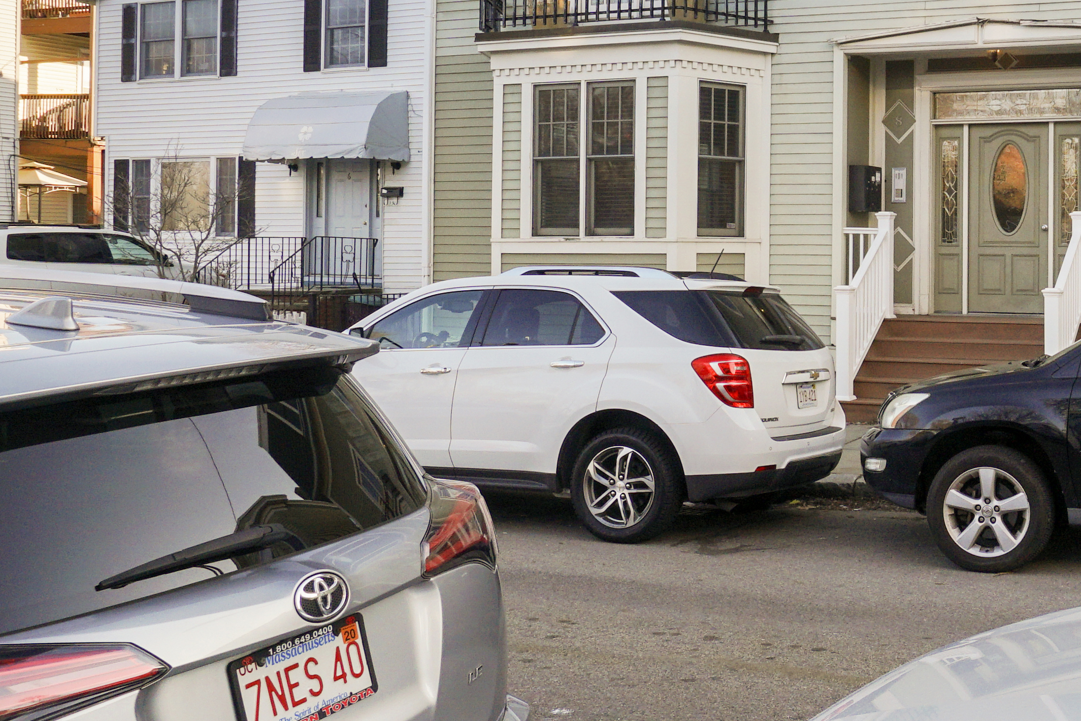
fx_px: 1231
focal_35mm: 41
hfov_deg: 42.7
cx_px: 1011
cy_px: 226
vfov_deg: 32.3
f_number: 9
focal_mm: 10
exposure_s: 1/125
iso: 200
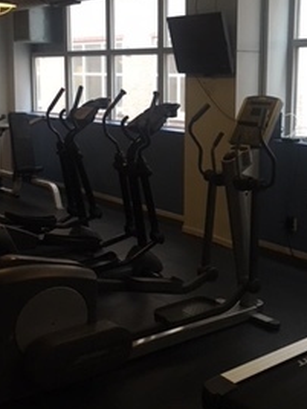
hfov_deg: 27.3
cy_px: 186
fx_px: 615
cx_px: 261
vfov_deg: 36.8
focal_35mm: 52
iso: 160
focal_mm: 4.15
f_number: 2.2
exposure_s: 1/30
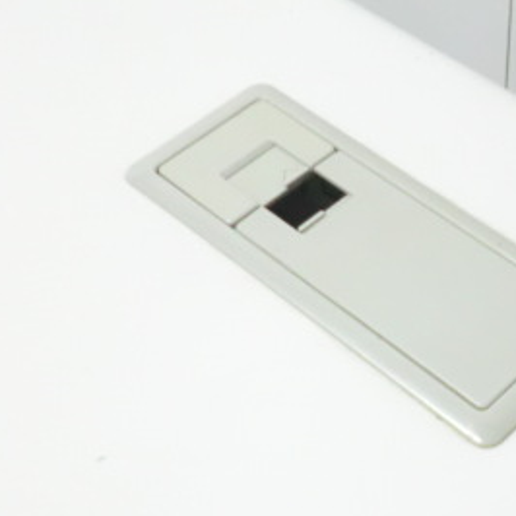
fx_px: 1147
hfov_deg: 24.9
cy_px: 351
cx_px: 411
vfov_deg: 25.2
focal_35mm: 68
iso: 800
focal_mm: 5.8
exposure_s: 1/40
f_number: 3.5
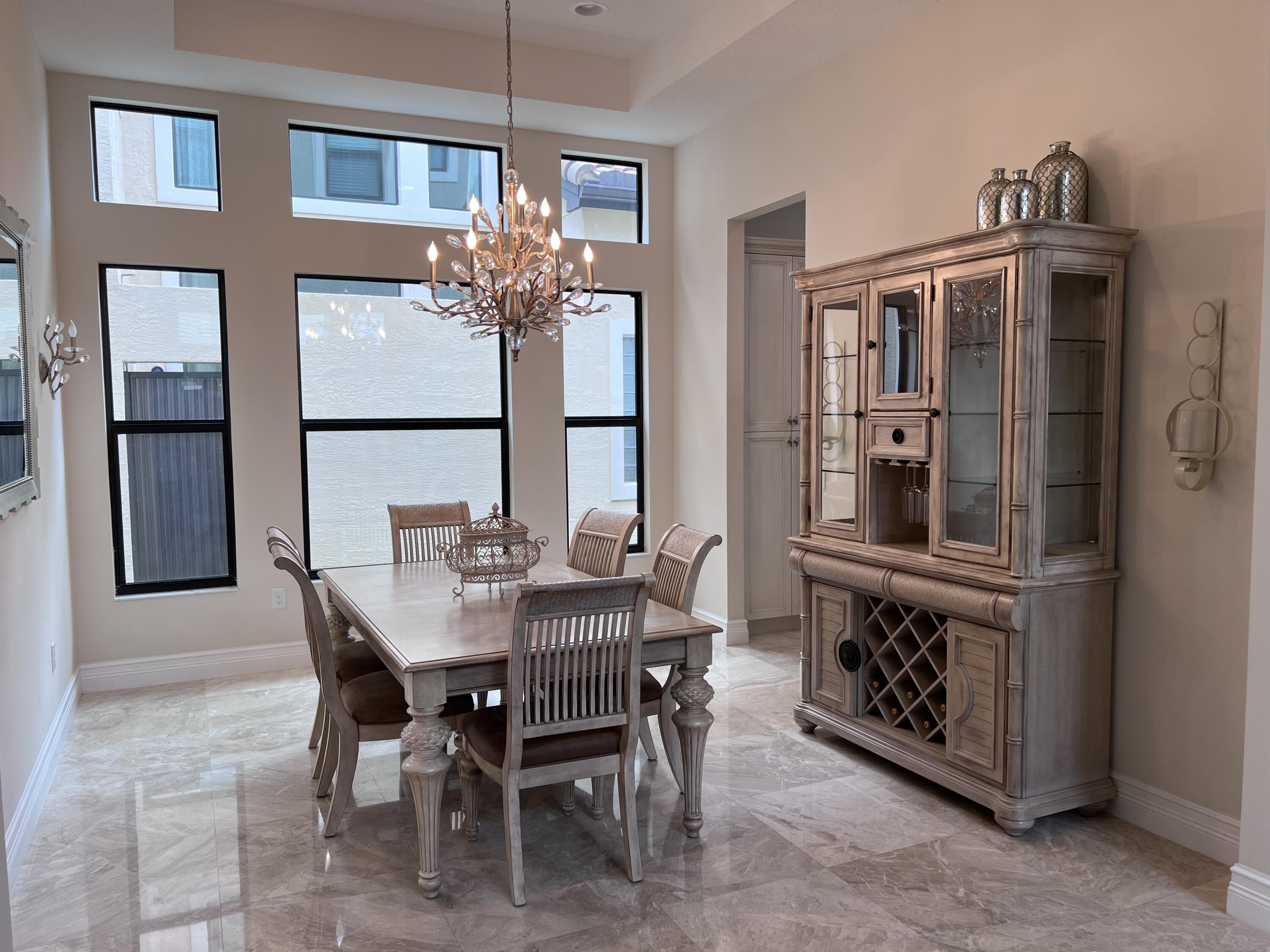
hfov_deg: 67.3
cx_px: 635
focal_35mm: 26
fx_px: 954
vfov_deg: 53.1
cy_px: 476
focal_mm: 5.7
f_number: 1.5
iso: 32
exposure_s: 1/134
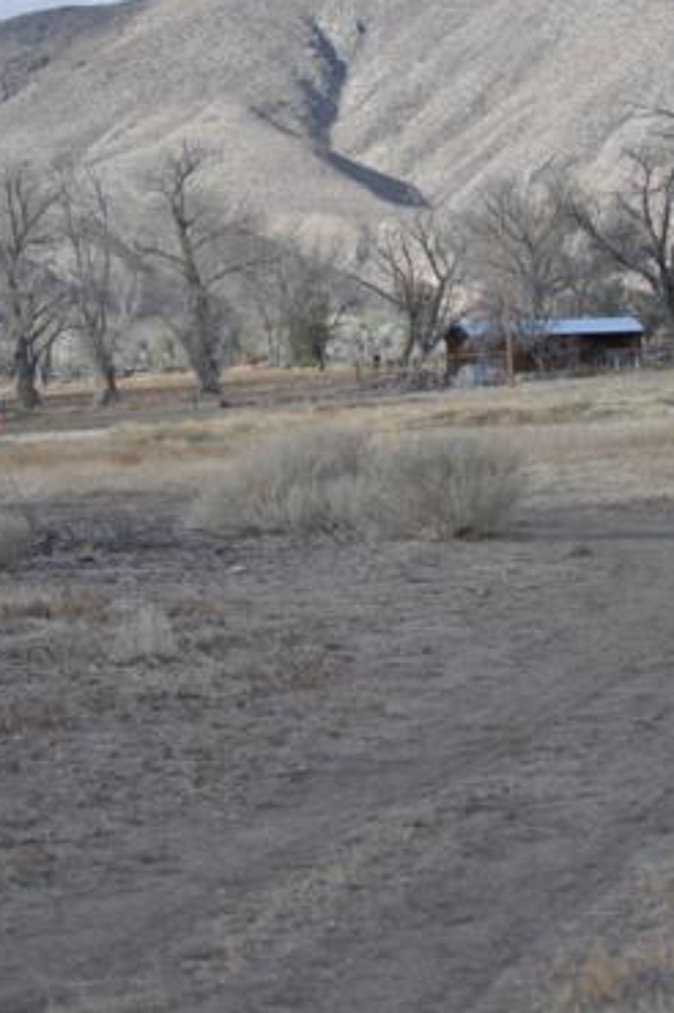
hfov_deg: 10.2
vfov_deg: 15.3
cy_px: 475
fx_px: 3765
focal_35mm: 134
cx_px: 477
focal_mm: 55
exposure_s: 1/1000
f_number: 4.2
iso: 200
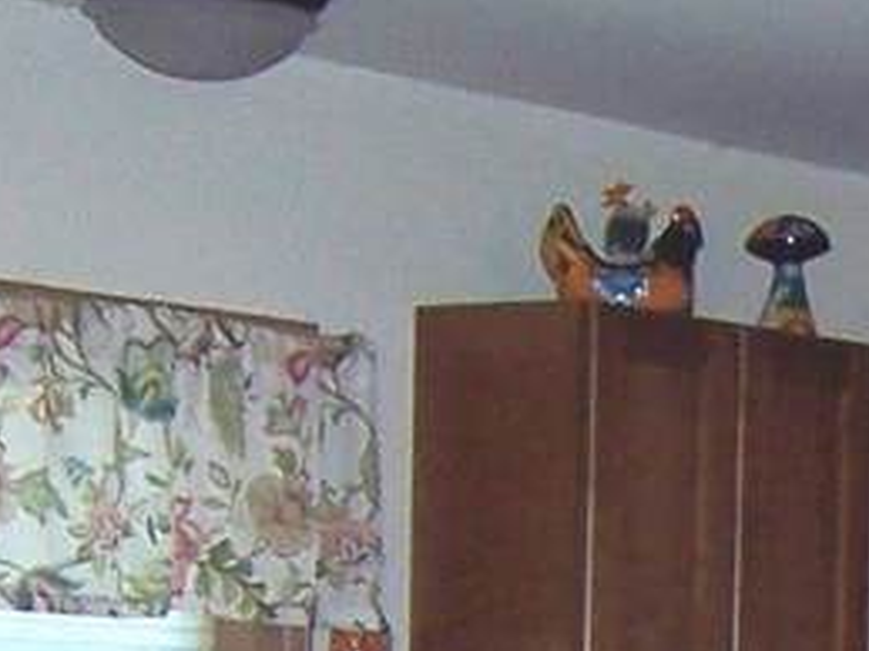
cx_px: 1325
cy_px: 1258
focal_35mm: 163
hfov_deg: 11.6
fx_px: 4090
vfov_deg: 8.7
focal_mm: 5.5
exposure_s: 1/60
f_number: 2.8
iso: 80
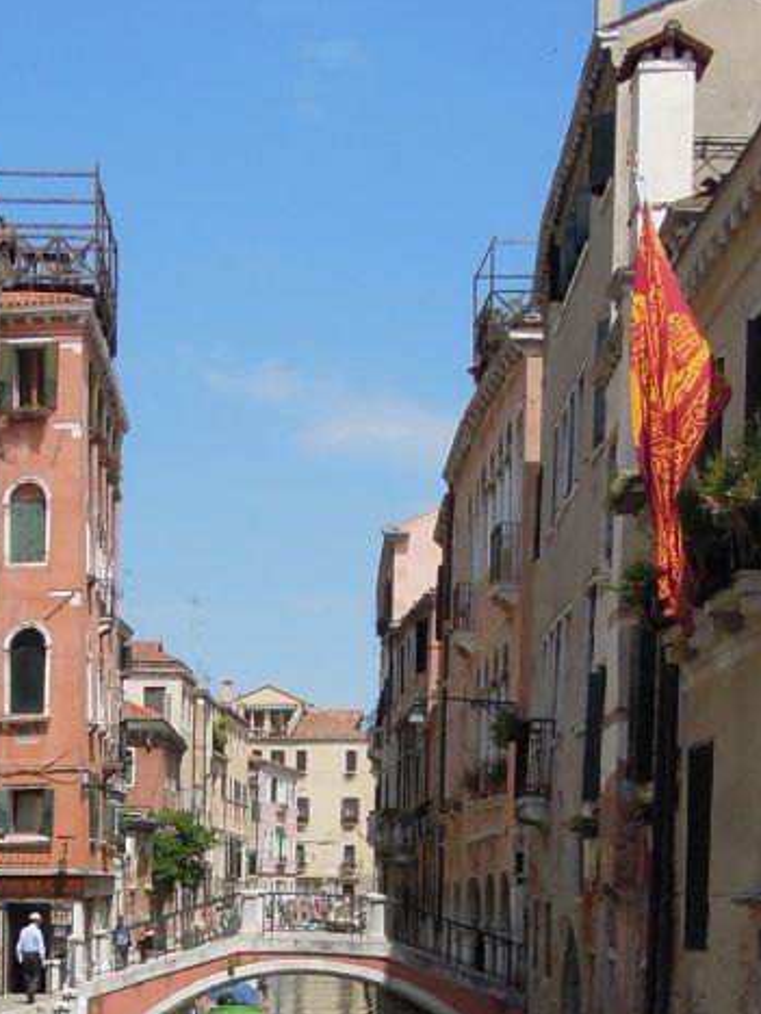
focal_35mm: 70
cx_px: 280
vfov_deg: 26.5
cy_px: 987
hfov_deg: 21.0
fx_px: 2052
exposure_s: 1/1250
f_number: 4.5
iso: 160
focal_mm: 4.3
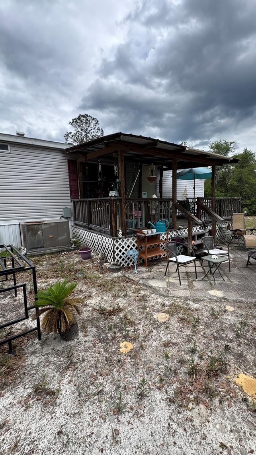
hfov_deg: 66.7
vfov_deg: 99.4
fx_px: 193
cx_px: 147
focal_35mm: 16
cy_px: 227
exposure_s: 1/804
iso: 40
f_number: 2.2
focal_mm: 2.22
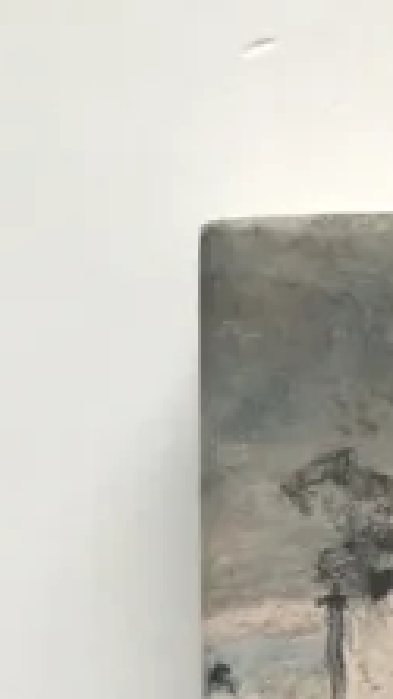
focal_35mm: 141
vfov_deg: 13.9
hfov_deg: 8.2
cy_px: 1184
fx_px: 2610
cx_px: 789
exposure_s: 1/33
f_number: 1.8
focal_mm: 3.99
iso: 32
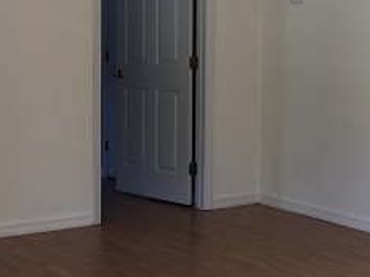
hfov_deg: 23.8
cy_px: 110
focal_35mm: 82
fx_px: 876
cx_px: 236
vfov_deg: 18.0
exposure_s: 1/40
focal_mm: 4.15
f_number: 2.2
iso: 32
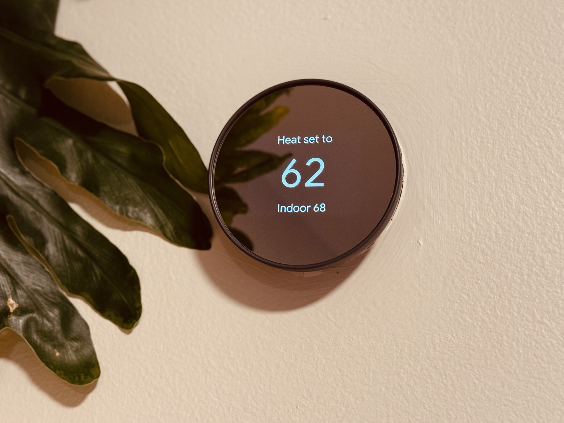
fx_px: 782
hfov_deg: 39.7
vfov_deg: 30.3
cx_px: 282
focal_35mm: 48
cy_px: 212
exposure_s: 1/40
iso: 250
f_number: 1.78
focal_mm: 6.76
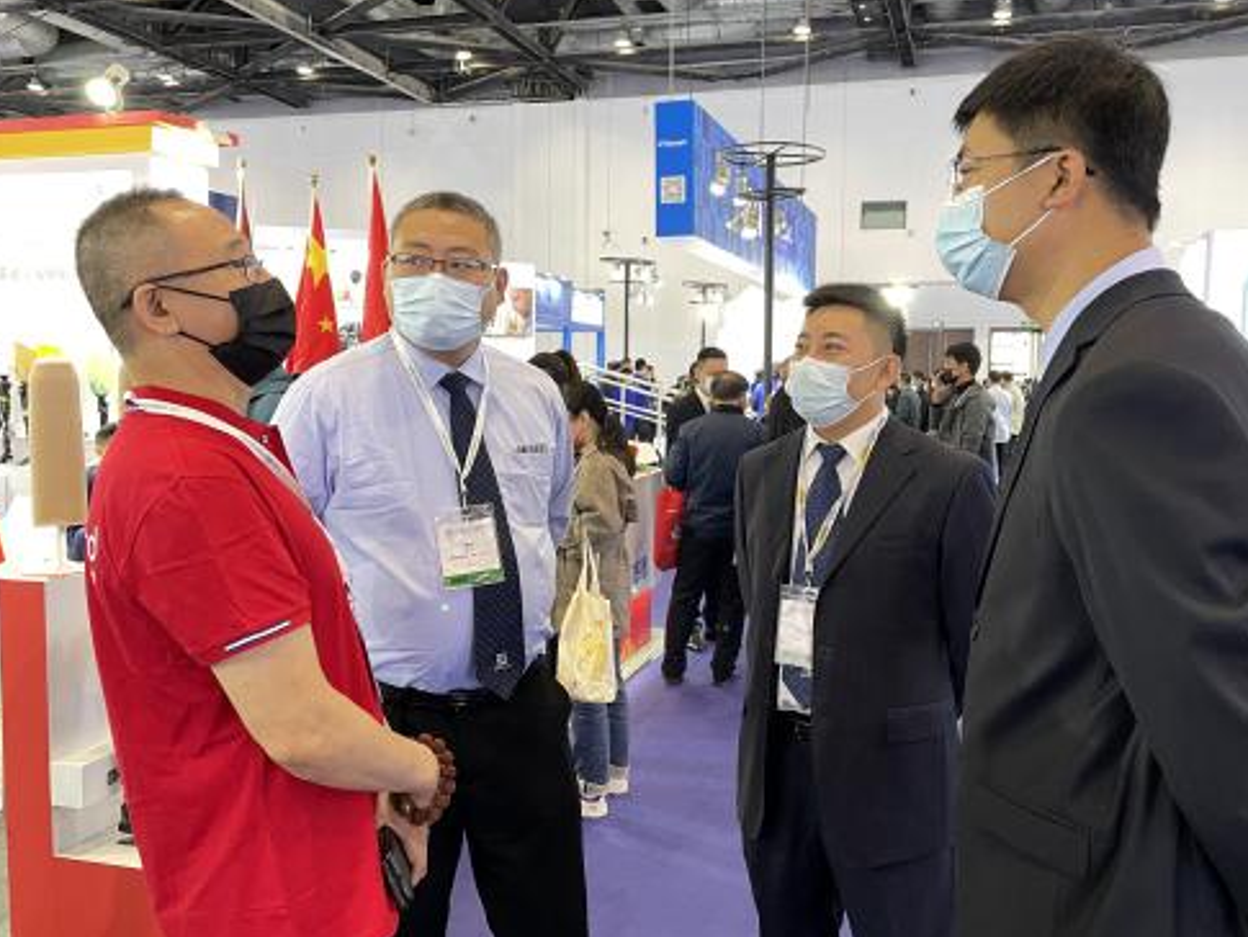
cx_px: 661
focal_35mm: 30
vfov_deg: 46.8
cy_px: 461
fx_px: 1082
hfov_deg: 59.9
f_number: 1.6
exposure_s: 1/50
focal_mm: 4.2
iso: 160
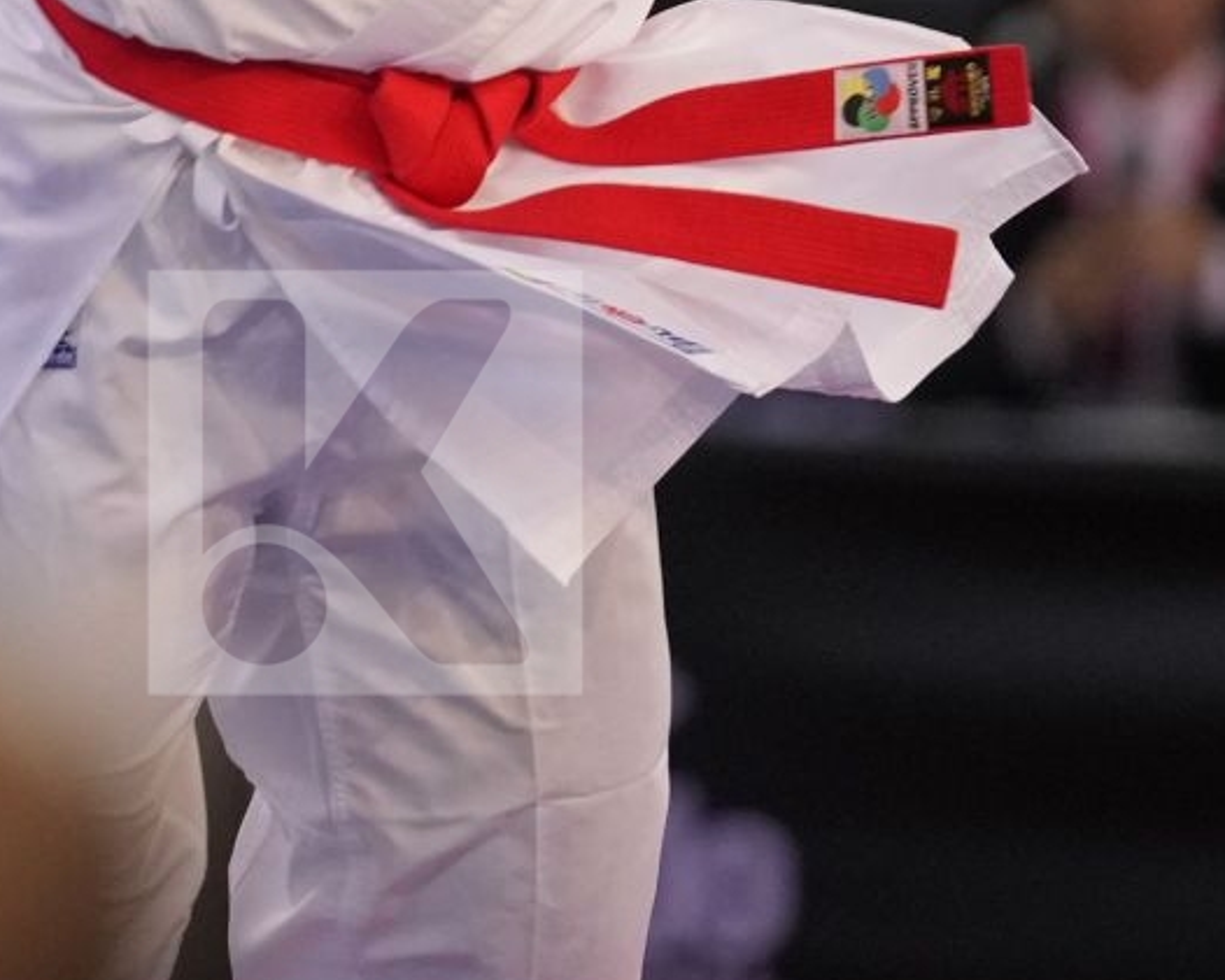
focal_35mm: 964
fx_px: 34957
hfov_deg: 2.0
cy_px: -345
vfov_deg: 1.6
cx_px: 366
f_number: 2.8
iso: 2000
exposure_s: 1/1000
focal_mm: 200
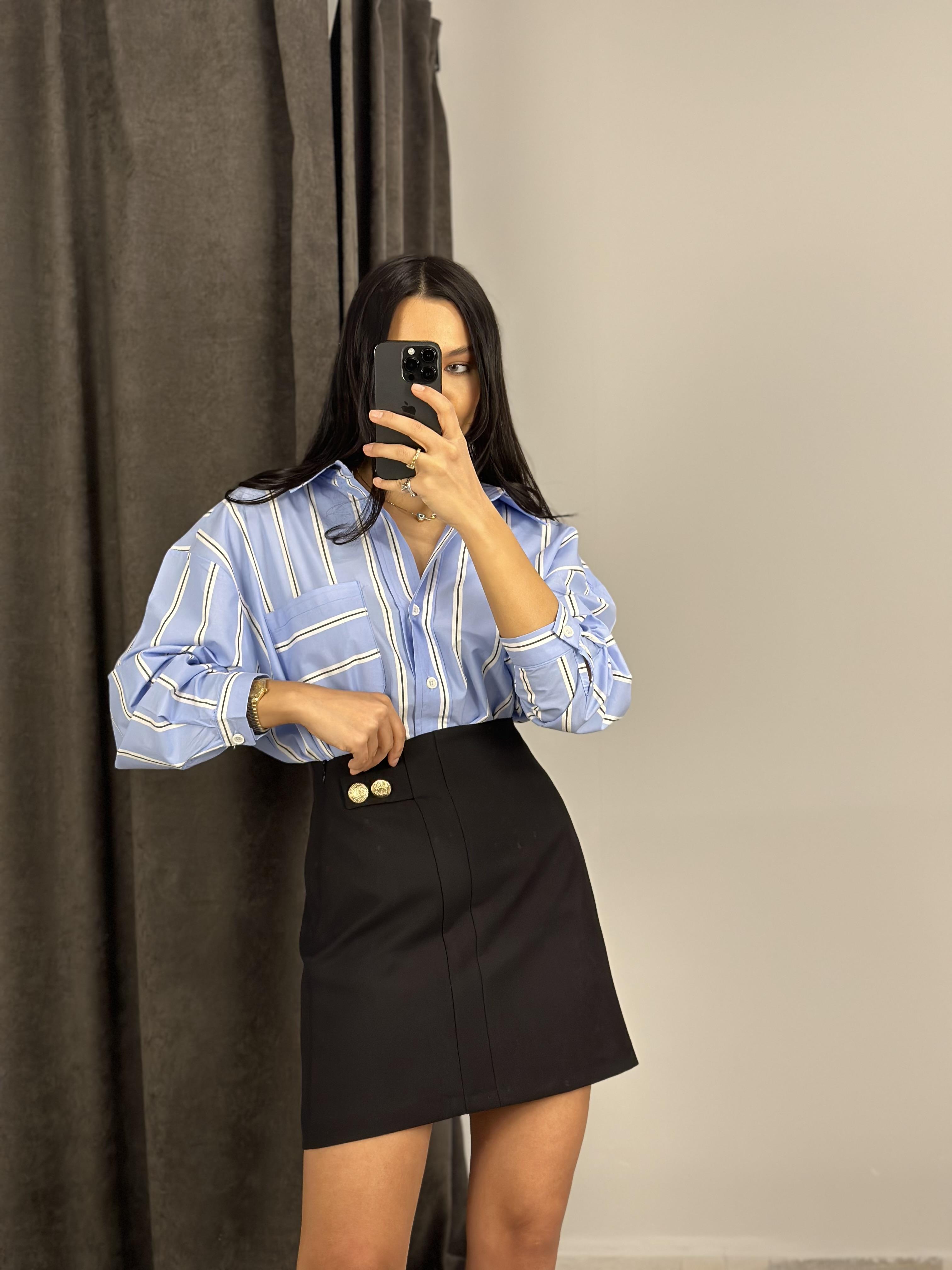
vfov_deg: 39.7
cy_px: 635
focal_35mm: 48
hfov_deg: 30.3
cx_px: 476
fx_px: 1760
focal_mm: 6.86
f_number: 1.78
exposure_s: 1/100
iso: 160
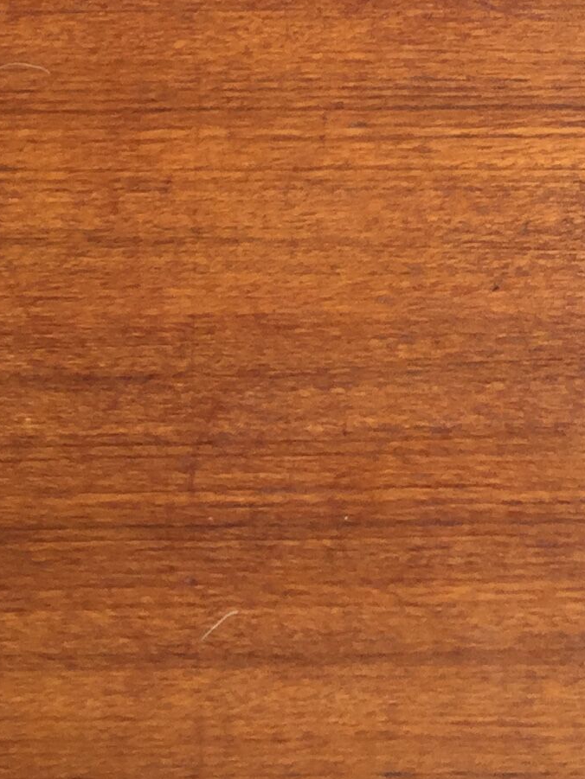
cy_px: -173
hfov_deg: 14.1
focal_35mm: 105
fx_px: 2365
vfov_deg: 17.8
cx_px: 234
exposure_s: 1/100
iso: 50
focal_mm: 4.15
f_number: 2.2
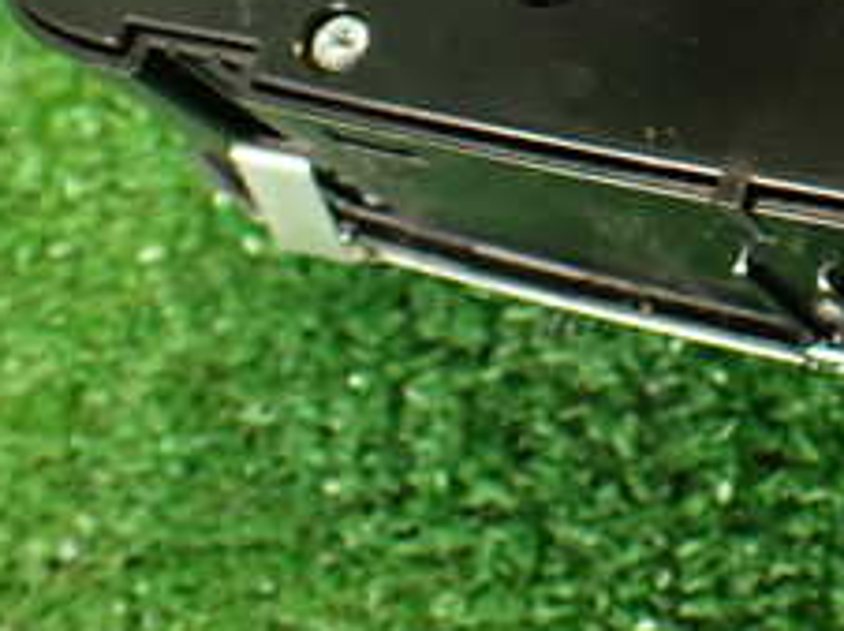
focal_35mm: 85
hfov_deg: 21.6
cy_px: -78
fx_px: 2070
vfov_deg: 16.7
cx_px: 982
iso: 320
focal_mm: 5.79
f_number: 2.4
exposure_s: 1/30
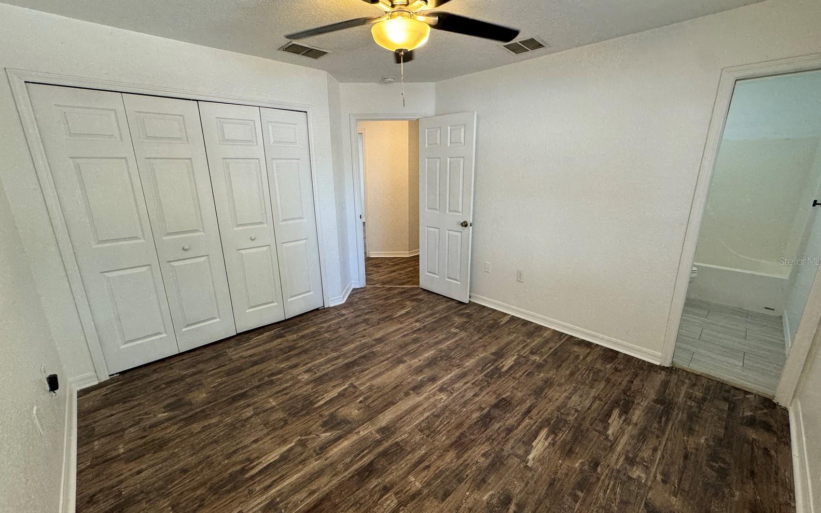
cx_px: 413
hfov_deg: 101.5
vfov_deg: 74.8
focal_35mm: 15
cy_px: 261
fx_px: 336
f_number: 2.2
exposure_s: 1/99
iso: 160
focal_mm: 2.22
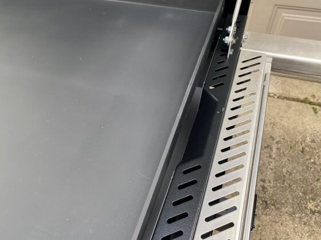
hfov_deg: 67.3
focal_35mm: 26
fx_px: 241
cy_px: 120
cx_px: 160
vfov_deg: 53.1
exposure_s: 1/122
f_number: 1.8
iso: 32
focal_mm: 4.25
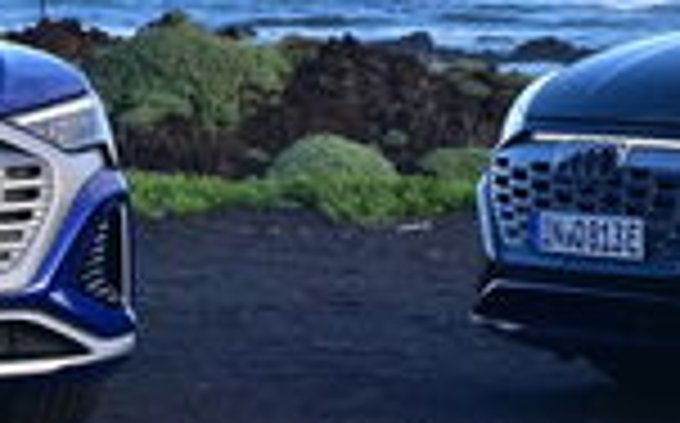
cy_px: 220
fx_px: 4494
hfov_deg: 8.7
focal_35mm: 243
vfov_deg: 5.4
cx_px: 392
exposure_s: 1/200
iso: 100
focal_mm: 29
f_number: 7.1
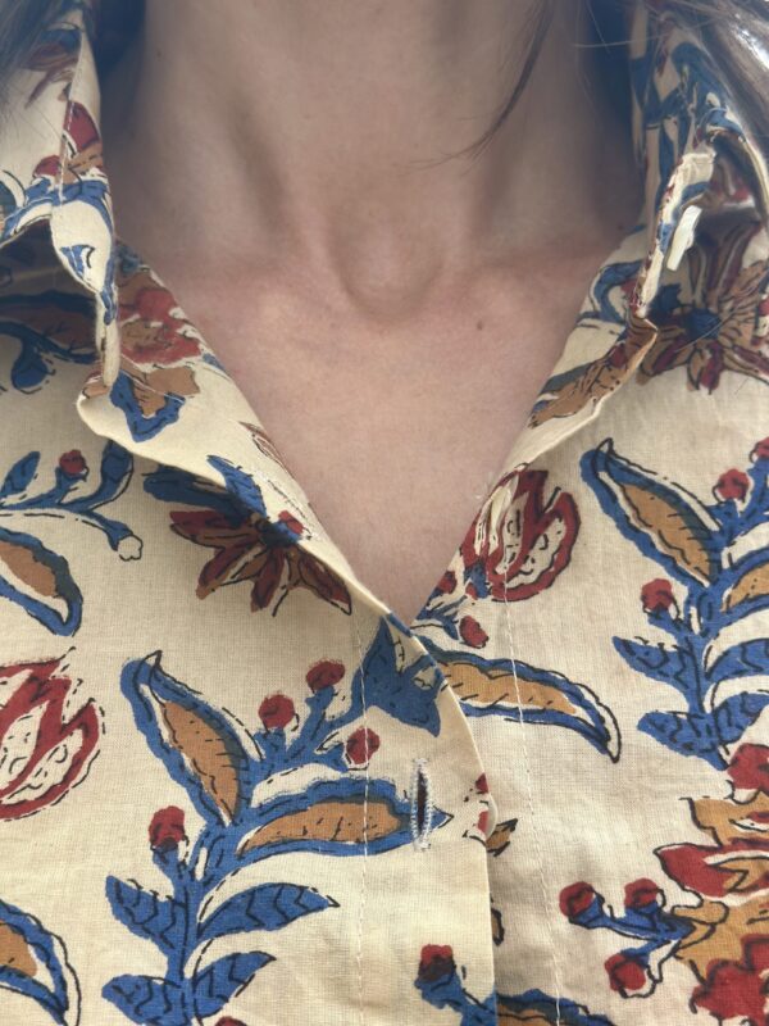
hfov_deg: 30.3
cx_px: 384
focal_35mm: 48
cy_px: 513
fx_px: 1422
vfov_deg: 39.7
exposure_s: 1/1433
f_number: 1.78
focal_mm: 6.86
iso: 80
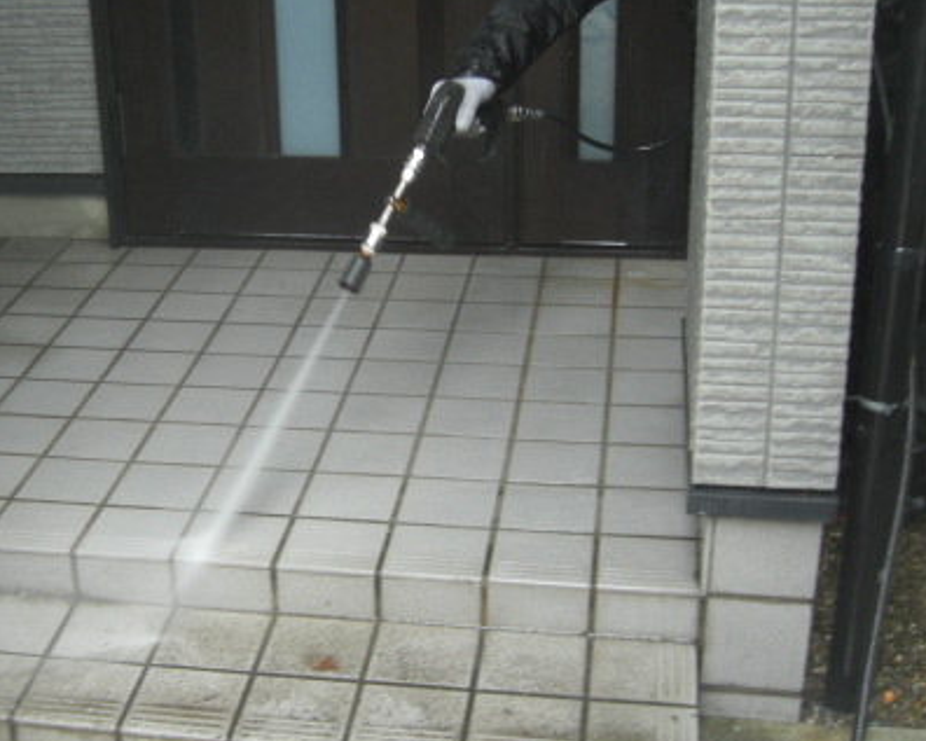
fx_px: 1645
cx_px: 332
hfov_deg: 31.3
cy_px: 365
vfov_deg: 25.4
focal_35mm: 60
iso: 200
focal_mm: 7.9
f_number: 2.8
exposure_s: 1/125
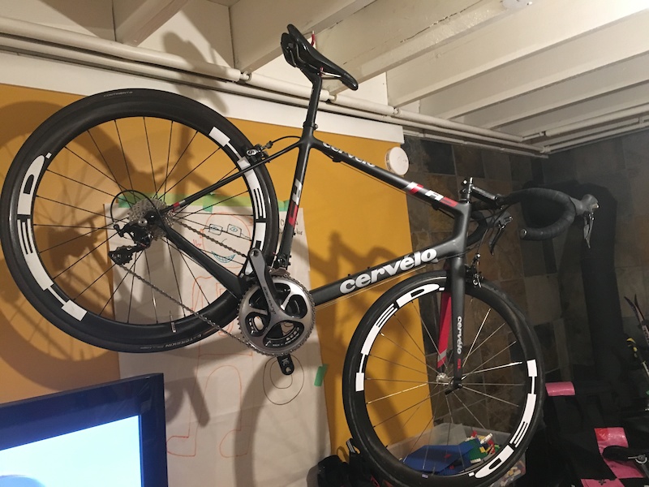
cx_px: 324
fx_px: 544
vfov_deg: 48.2
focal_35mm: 29
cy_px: 244
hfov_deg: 61.7
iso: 400
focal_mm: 4.15
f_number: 2.2
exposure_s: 1/15
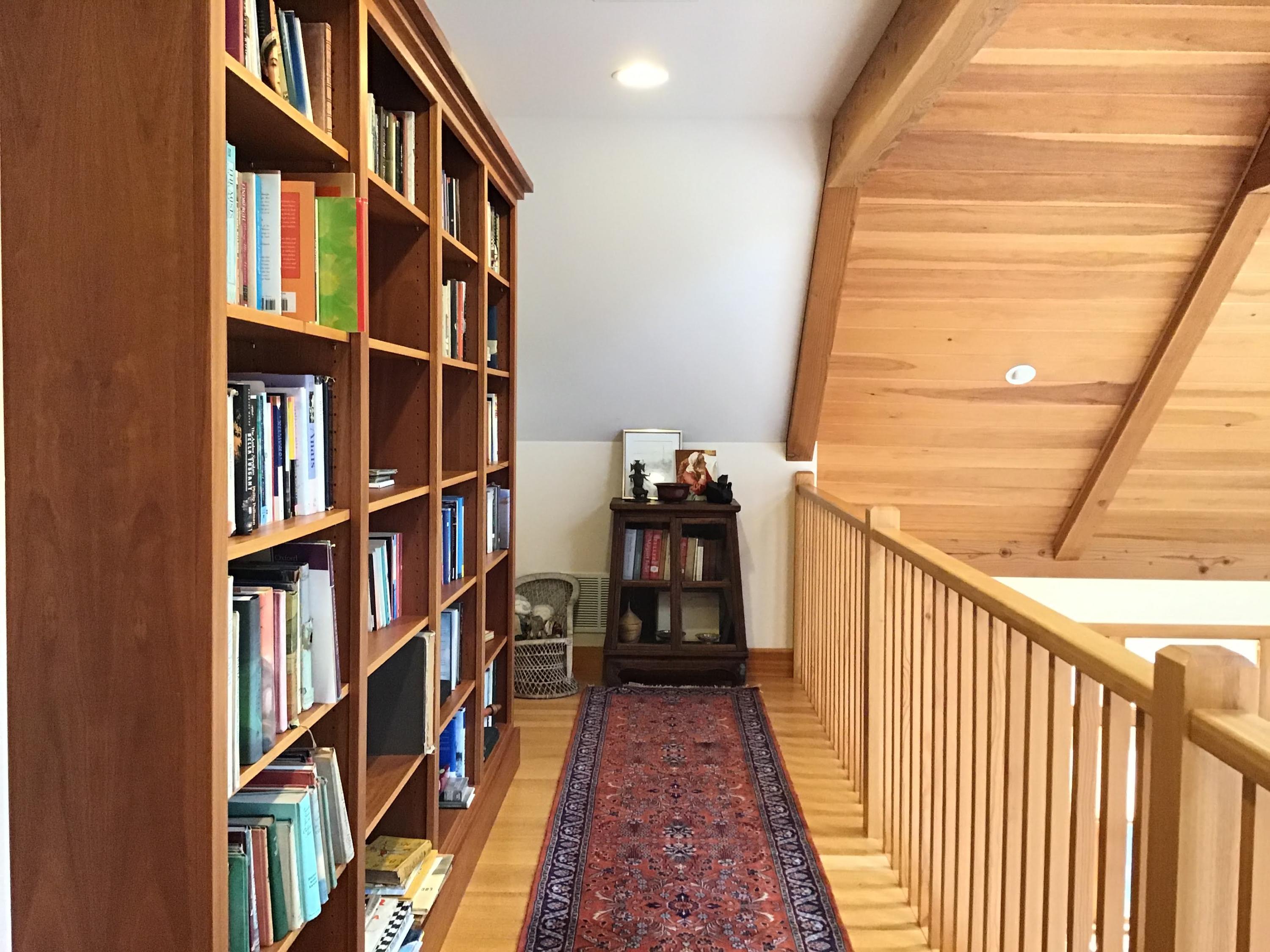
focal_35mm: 31
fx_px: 1137
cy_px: 476
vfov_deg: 45.4
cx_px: 635
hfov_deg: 58.4
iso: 160
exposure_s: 1/30
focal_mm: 3.3
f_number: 2.4
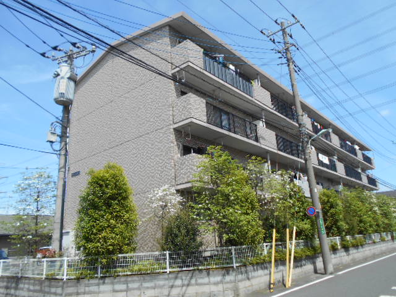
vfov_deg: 53.1
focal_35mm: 26
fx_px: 297
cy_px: 148
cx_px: 198
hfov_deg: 67.3
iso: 80
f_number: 3.2
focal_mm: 4.6
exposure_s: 1/800
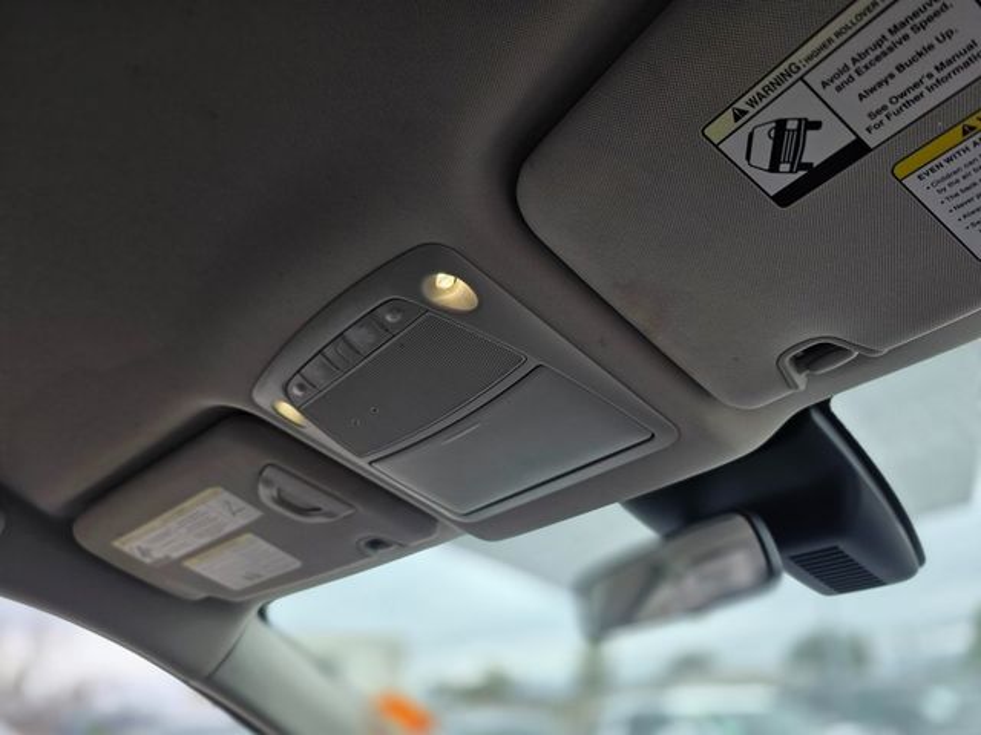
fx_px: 652
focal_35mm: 23
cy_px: 368
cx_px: 490
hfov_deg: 73.9
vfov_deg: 58.9
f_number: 1.7
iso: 40
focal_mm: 6.3
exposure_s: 1/180
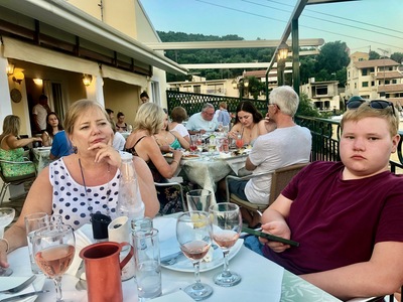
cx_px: 202
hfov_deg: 63.4
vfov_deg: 49.7
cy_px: 151
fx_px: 326
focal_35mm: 28
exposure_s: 1/120
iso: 50
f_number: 1.8
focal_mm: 3.99
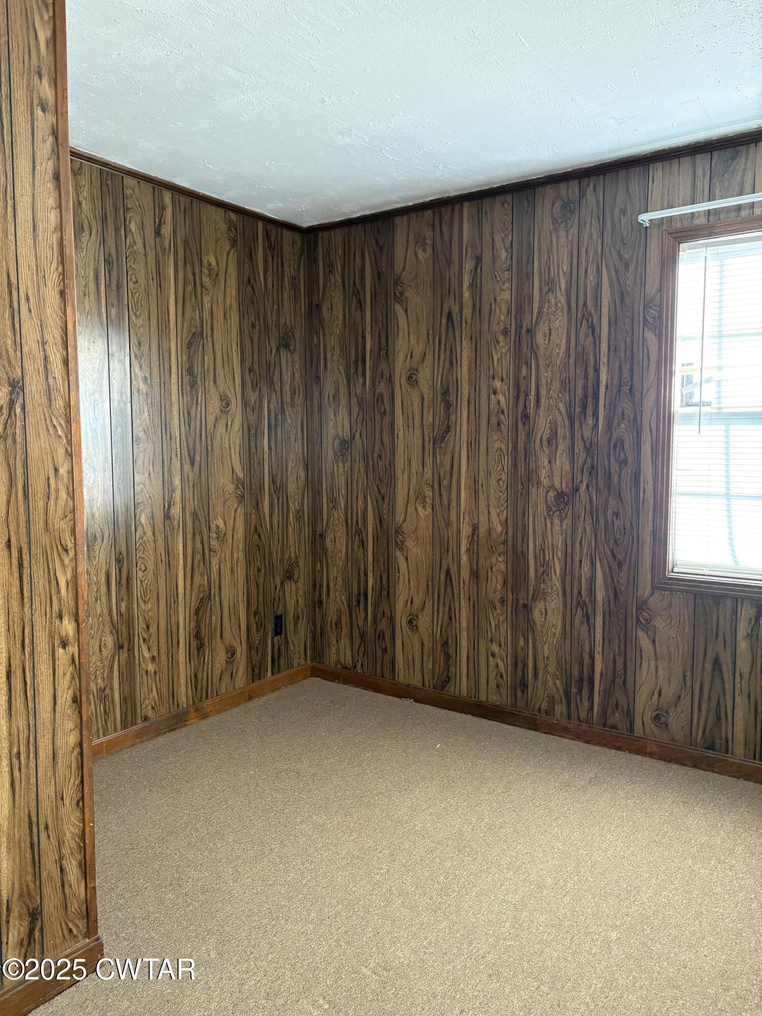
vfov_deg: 67.3
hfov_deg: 53.1
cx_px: 381
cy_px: 508
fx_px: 763
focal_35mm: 26
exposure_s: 1/60
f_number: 1.6
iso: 320
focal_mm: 5.96
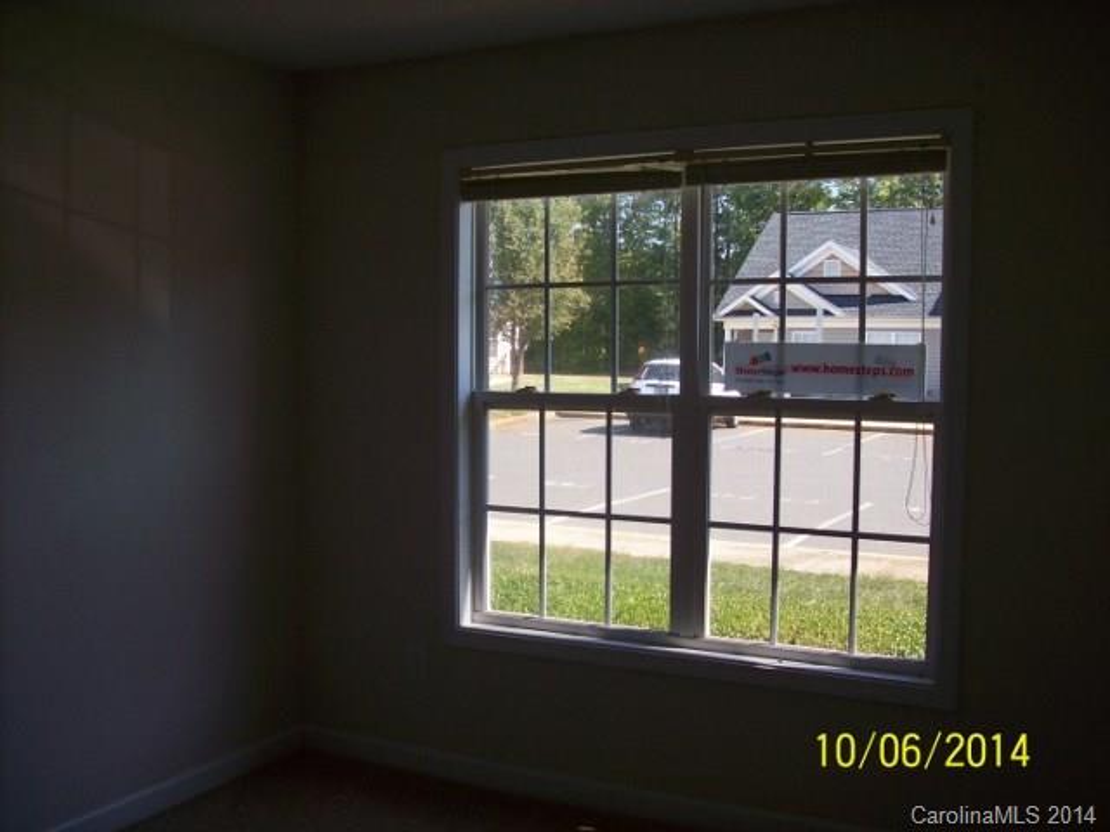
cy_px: 416
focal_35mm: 36
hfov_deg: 51.4
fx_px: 1154
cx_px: 555
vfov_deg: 39.7
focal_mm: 6
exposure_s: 1/312
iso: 80
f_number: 2.7
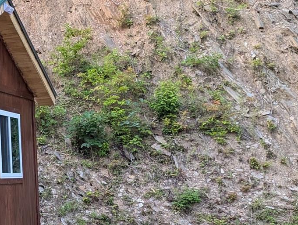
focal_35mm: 72
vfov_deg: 20.5
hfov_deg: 22.4
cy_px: 134
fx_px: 621
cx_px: -143
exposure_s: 1/166
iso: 638
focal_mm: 6.81
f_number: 1.85
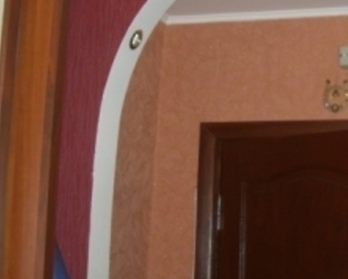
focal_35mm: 75
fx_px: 773
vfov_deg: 20.4
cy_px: 114
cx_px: 344
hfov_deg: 24.3
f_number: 2.8
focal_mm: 7.9
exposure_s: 1/60
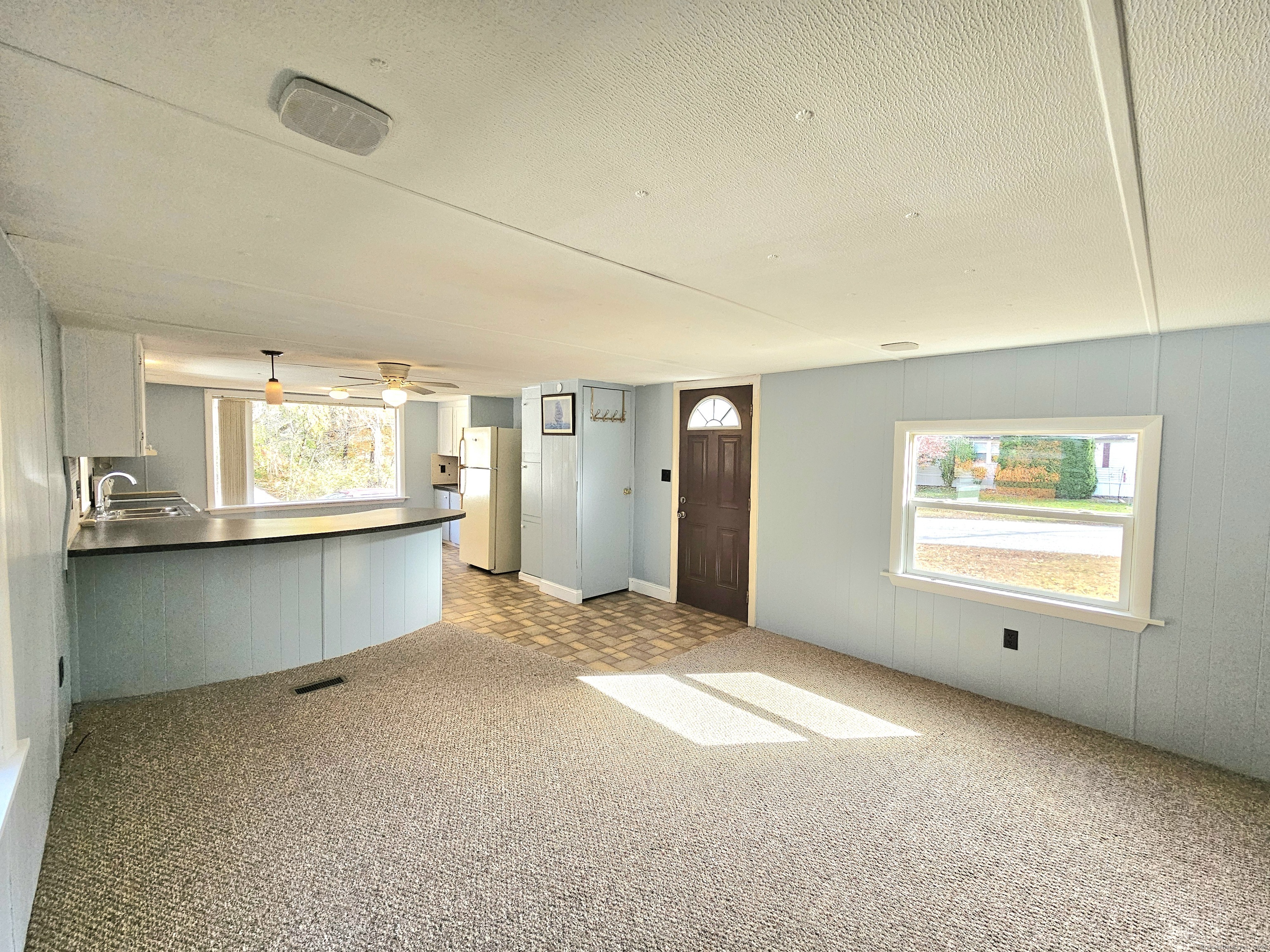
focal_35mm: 13
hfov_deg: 106.2
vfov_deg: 89.9
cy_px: 476
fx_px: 477
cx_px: 635
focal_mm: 2.2
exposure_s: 1/370
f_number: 2.2
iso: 320
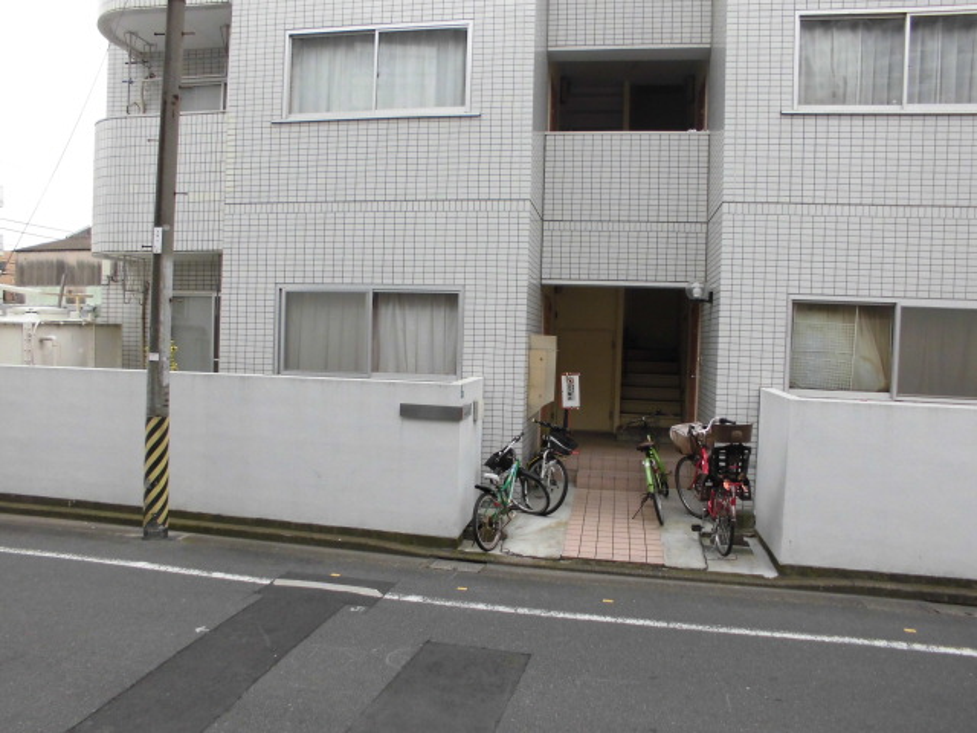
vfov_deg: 53.1
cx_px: 488
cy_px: 366
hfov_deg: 67.3
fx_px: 734
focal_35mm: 26
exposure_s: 1/160
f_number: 3.5
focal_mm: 4.6
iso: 100
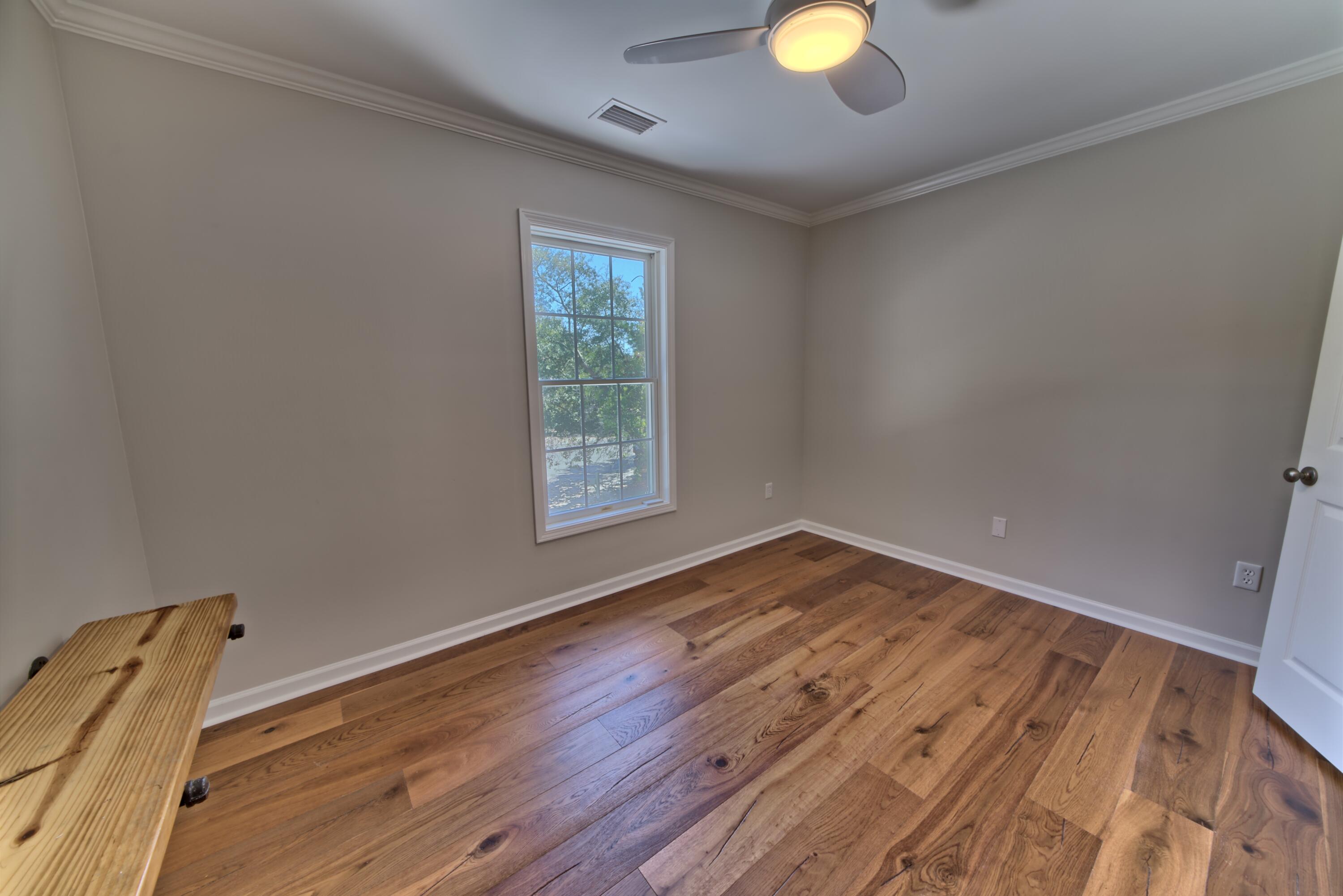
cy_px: 448
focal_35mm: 12
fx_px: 448
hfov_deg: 112.6
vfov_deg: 90.0
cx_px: 672
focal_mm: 12
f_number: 19
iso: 200
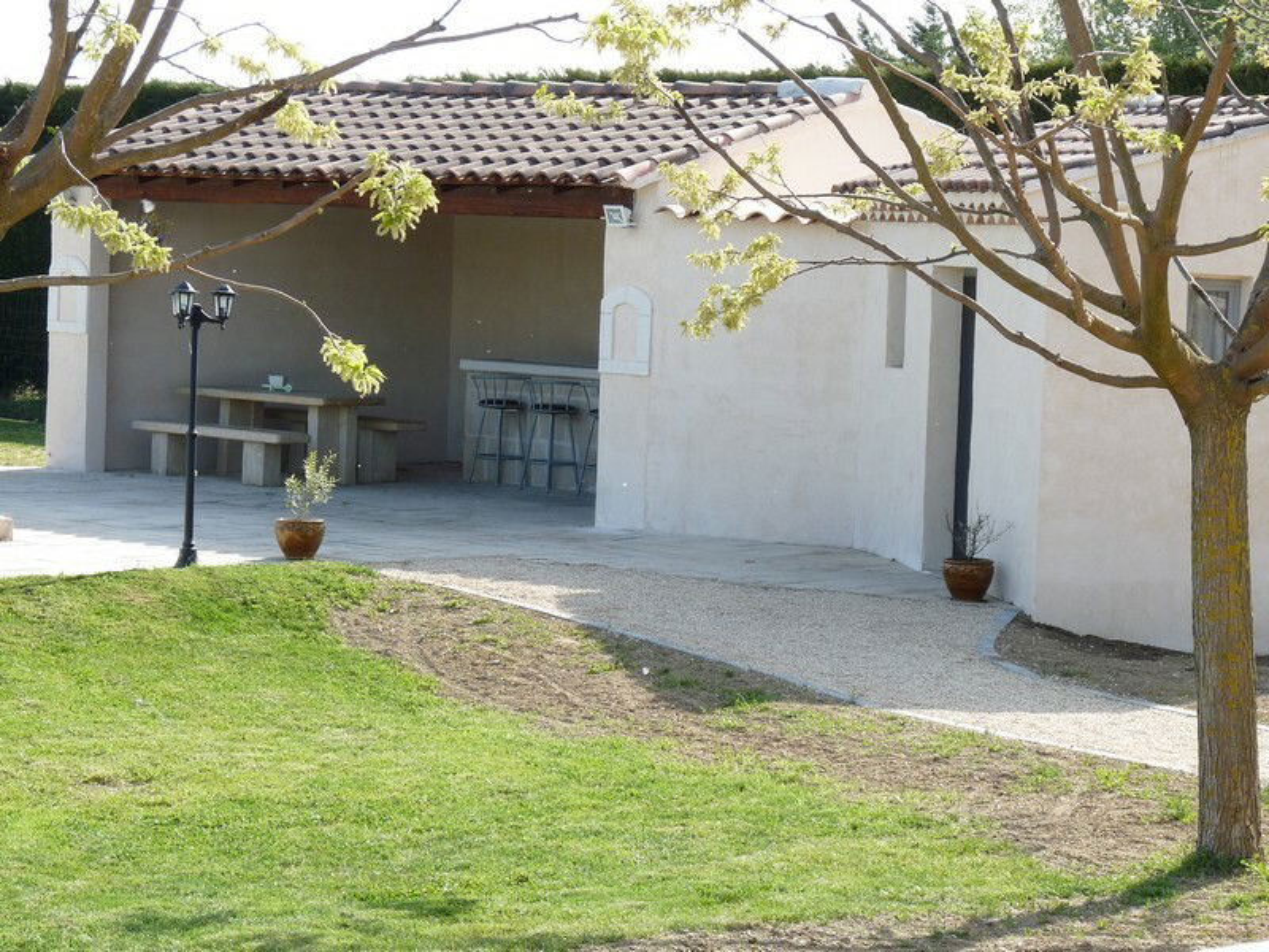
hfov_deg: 17.7
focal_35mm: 111
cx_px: 634
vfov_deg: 13.3
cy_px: 476
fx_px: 4069
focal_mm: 16.7
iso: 100
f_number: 4.5
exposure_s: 1/200
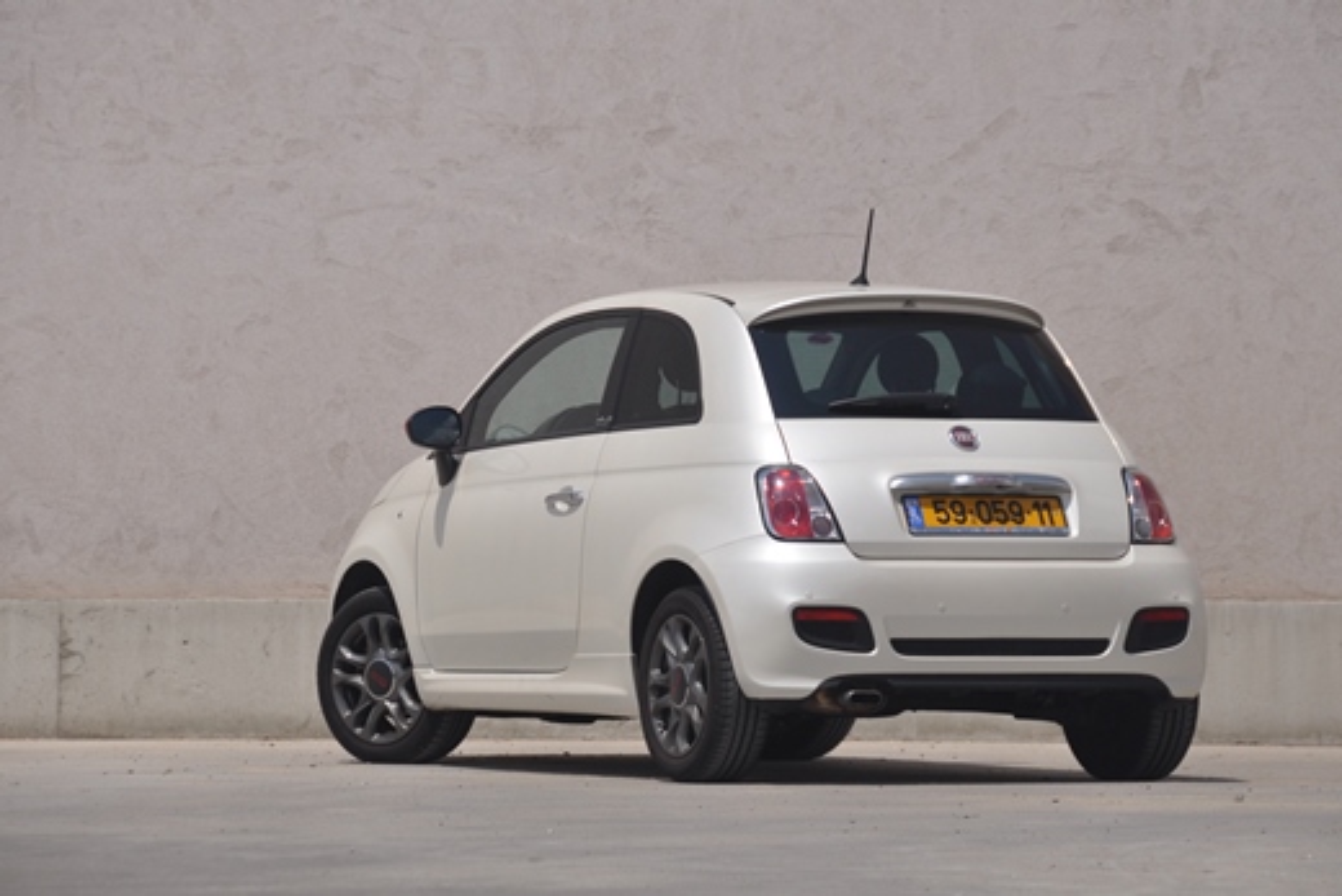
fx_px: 6264
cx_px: 671
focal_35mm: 168
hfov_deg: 12.2
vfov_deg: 8.2
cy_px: 448
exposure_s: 1/3200
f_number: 5.6
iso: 250
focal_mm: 112
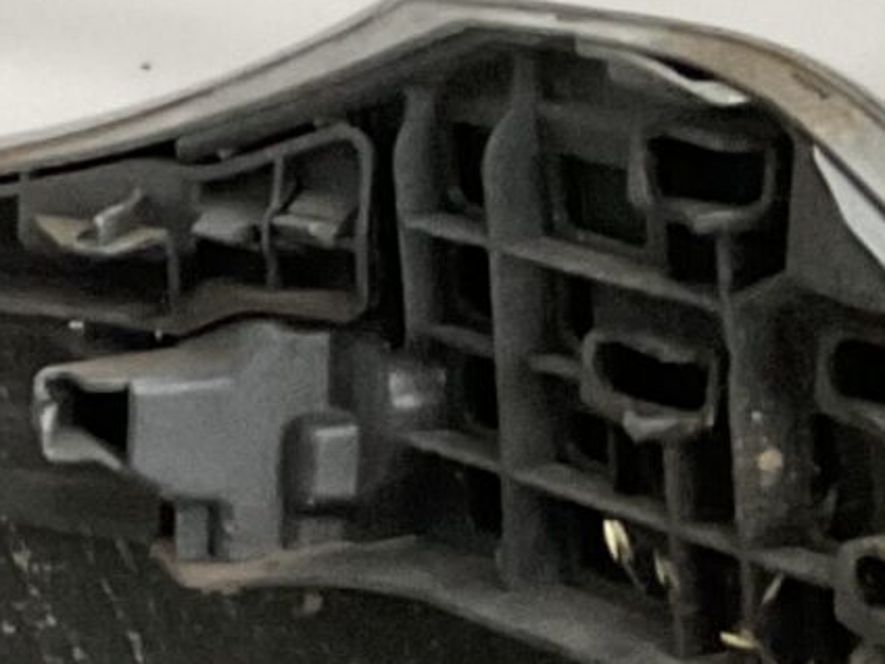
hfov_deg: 10.1
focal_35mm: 175
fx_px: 4474
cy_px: 954
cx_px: -1123
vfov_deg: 8.3
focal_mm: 3
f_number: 1.8
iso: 250
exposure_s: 1/50
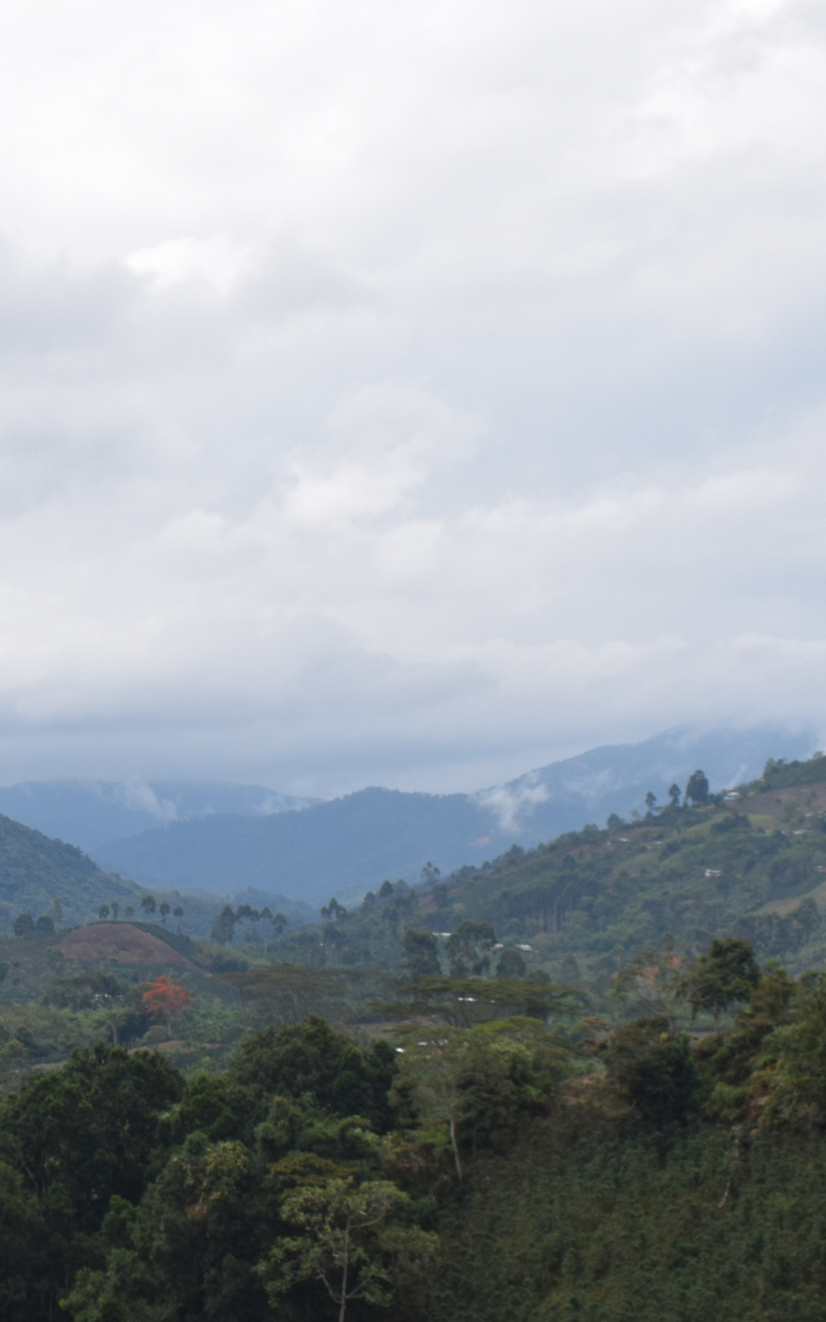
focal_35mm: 82
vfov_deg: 25.2
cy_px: 654
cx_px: -92
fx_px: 2954
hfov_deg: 15.5
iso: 200
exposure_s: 1/400
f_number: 10
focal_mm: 22
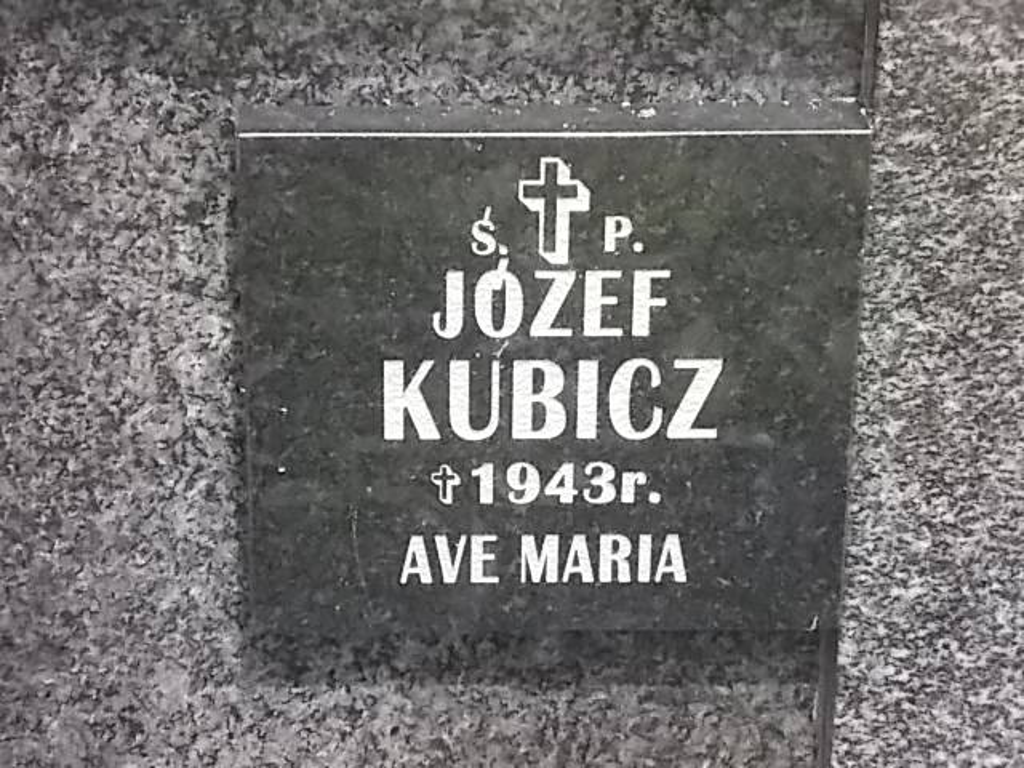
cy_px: 384
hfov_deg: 15.5
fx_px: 3757
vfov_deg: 11.7
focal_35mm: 127
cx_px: 512
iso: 400
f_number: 6.3
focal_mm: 17.9
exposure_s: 1/250
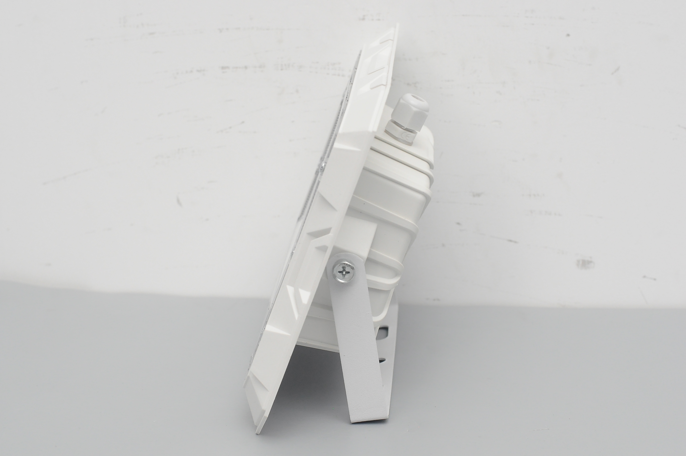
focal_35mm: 75
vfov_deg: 18.1
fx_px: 1427
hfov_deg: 27.0
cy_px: 228
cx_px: 343
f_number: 8
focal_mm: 50
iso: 1000
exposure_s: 1/100
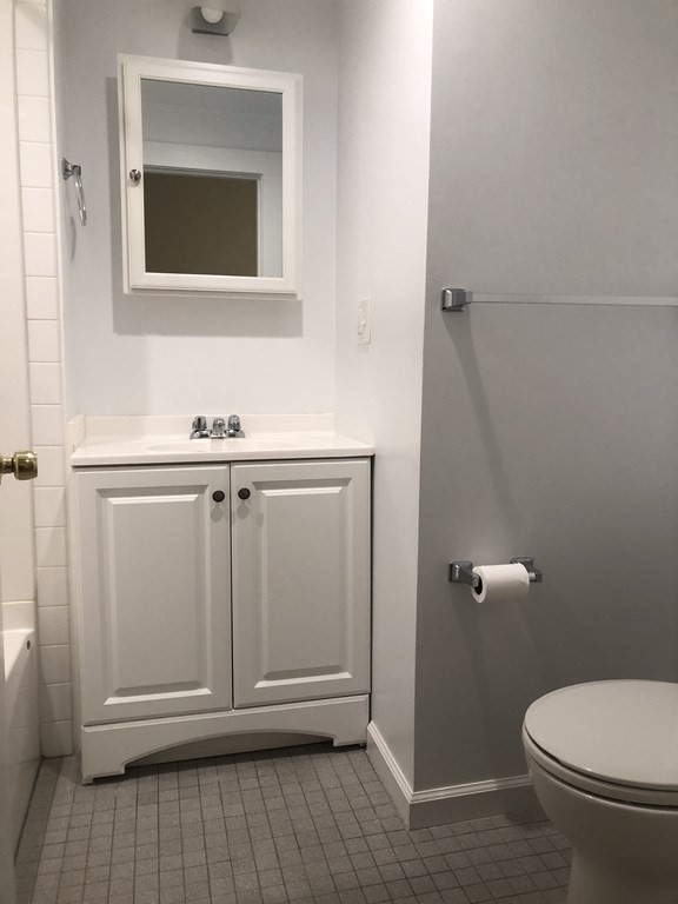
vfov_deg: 63.4
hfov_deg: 49.7
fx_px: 731
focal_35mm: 28
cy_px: 452
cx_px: 339
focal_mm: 3.99
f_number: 1.8
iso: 32
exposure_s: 1/30
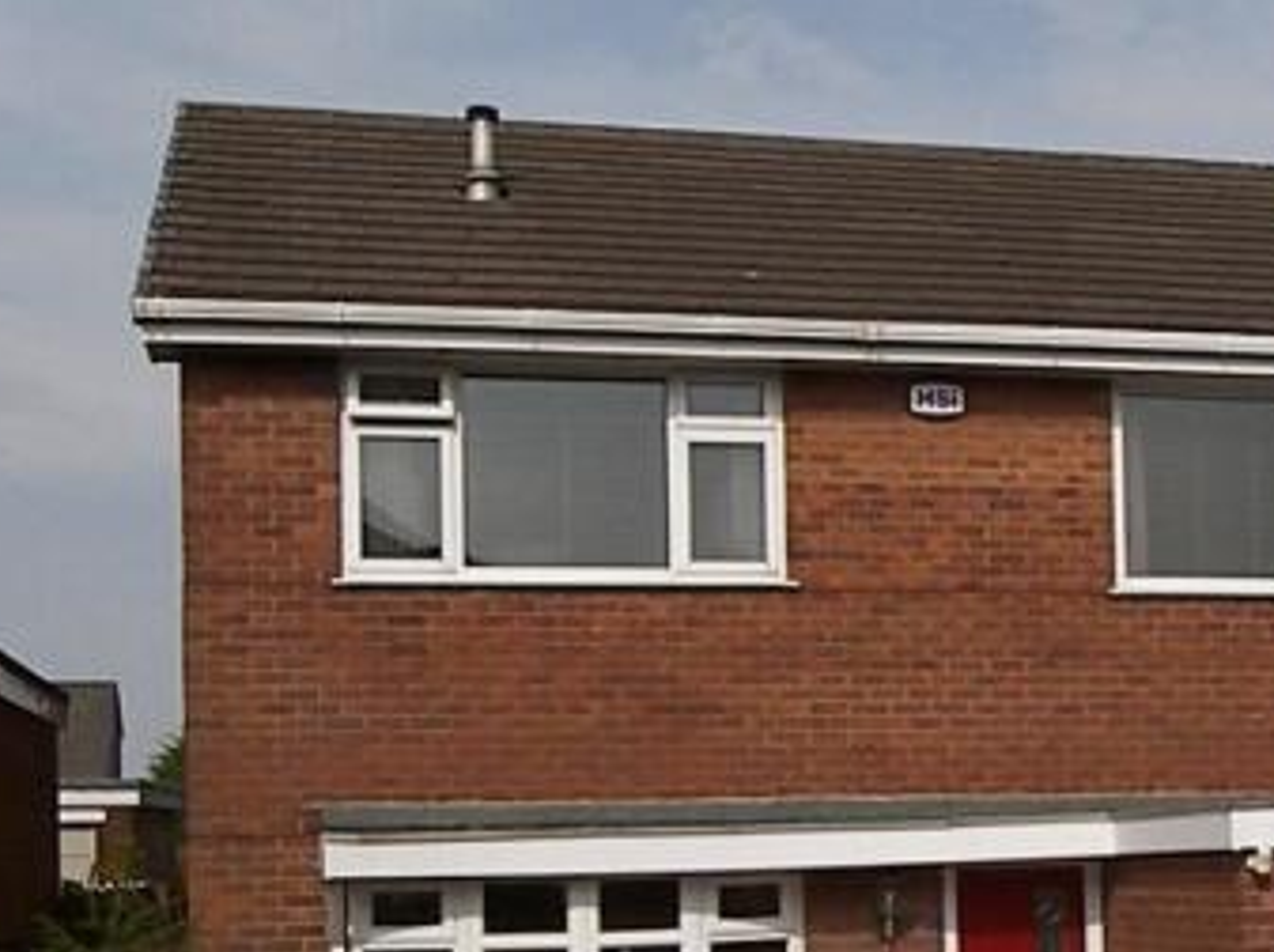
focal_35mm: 71
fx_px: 2610
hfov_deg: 27.0
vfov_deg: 20.4
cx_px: 981
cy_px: 814
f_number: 5.6
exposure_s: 1/3200
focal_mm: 8.5
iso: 400
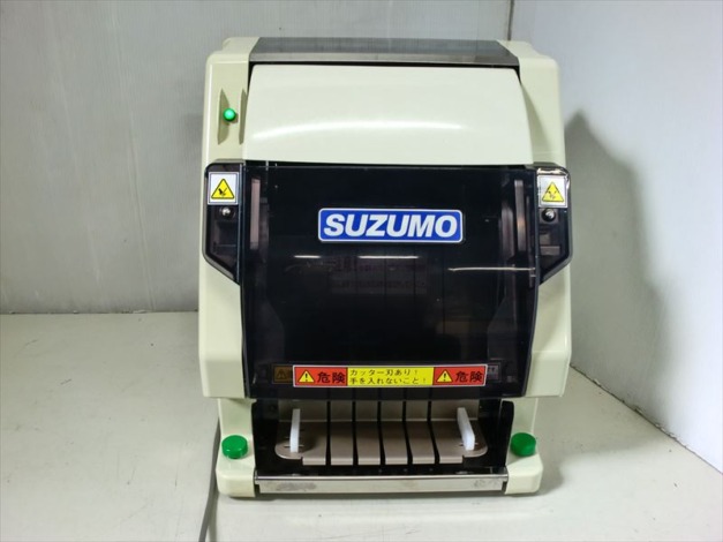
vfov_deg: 40.7
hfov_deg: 52.6
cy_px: 271
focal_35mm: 35
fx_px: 731
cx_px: 362
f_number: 3.1
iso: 125
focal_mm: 6.3
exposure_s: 1/60
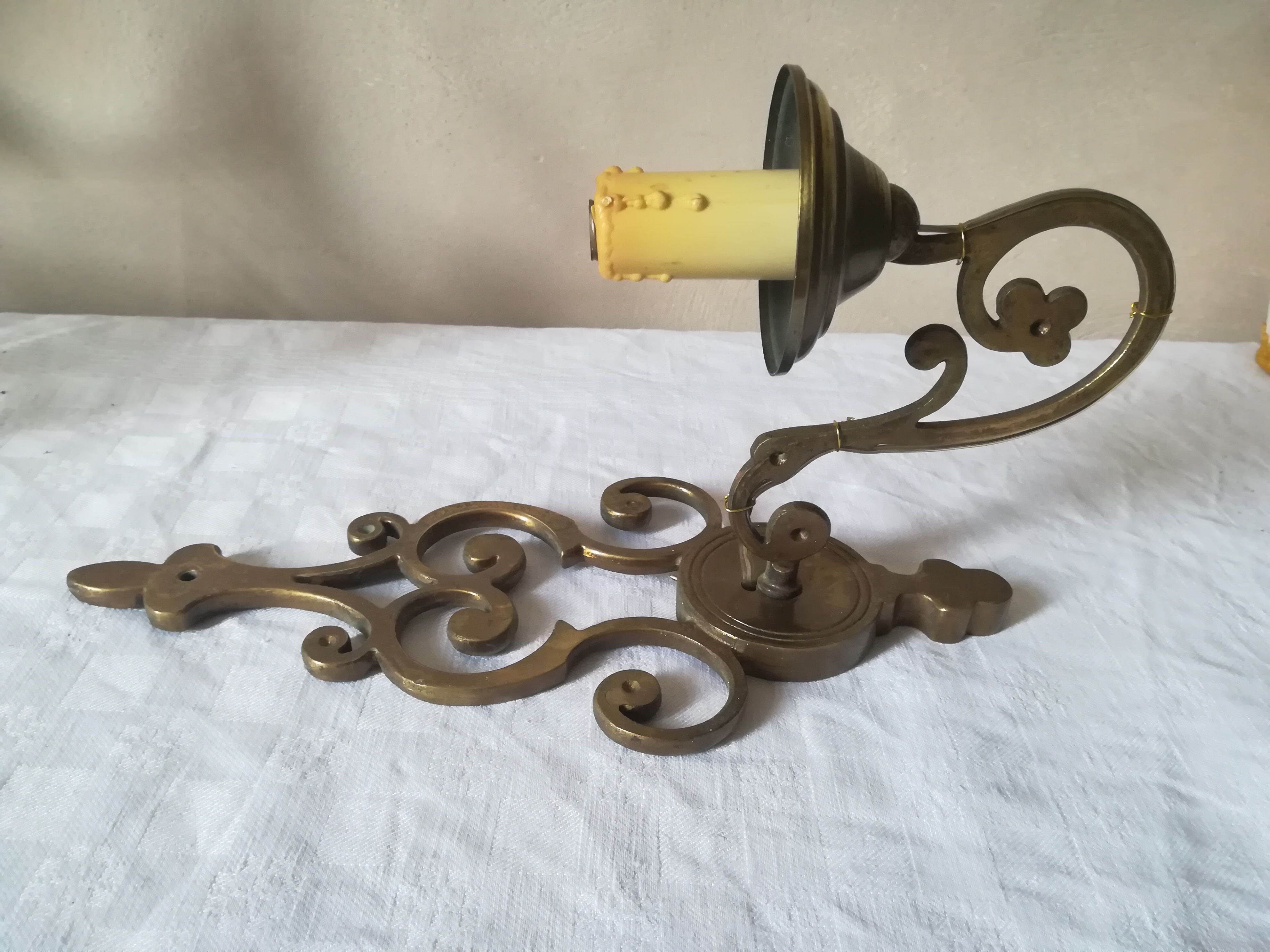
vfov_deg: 53.1
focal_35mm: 26
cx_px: 635
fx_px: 954
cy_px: 476
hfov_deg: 67.3
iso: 320
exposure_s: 1/33.3
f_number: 2.2
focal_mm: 3.83
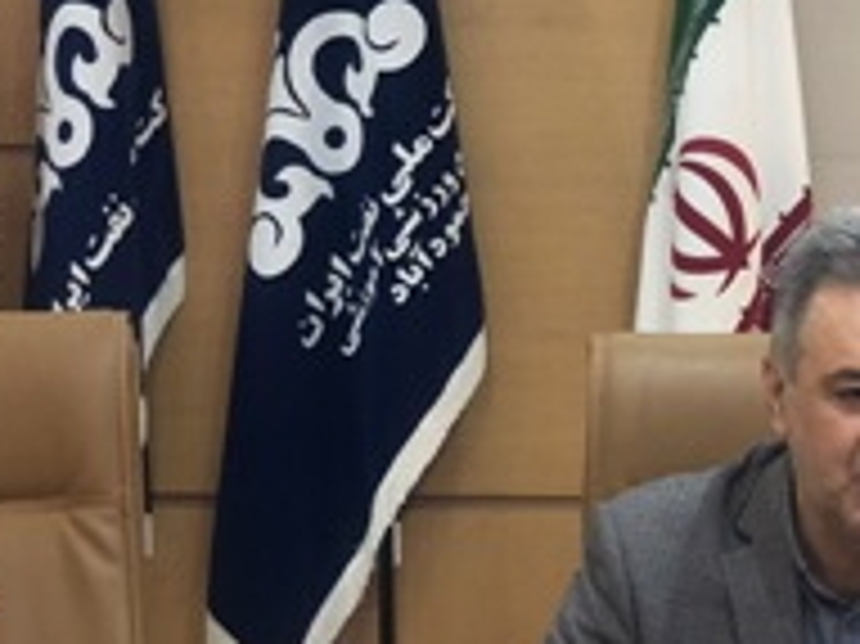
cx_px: 588
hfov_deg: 16.0
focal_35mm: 123
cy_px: 374
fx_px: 3054
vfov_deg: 12.0
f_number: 2.4
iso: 160
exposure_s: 1/14
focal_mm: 6
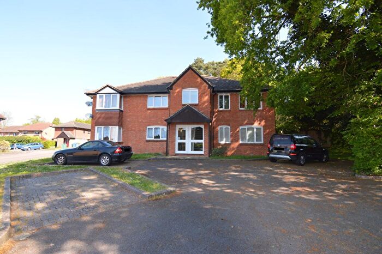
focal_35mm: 16
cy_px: 127
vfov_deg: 72.0
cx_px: 191
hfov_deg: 95.0
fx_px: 175
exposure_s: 1/125
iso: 125
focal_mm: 11
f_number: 5.6
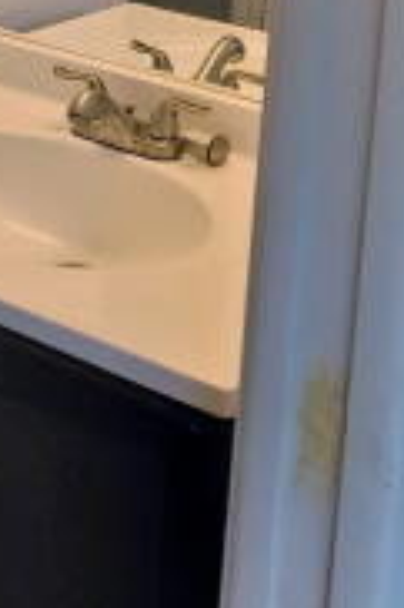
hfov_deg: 18.1
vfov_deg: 24.6
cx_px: 180
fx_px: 1265
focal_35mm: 75
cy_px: -114
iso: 64
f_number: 1.8
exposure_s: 1/120
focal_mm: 5.4
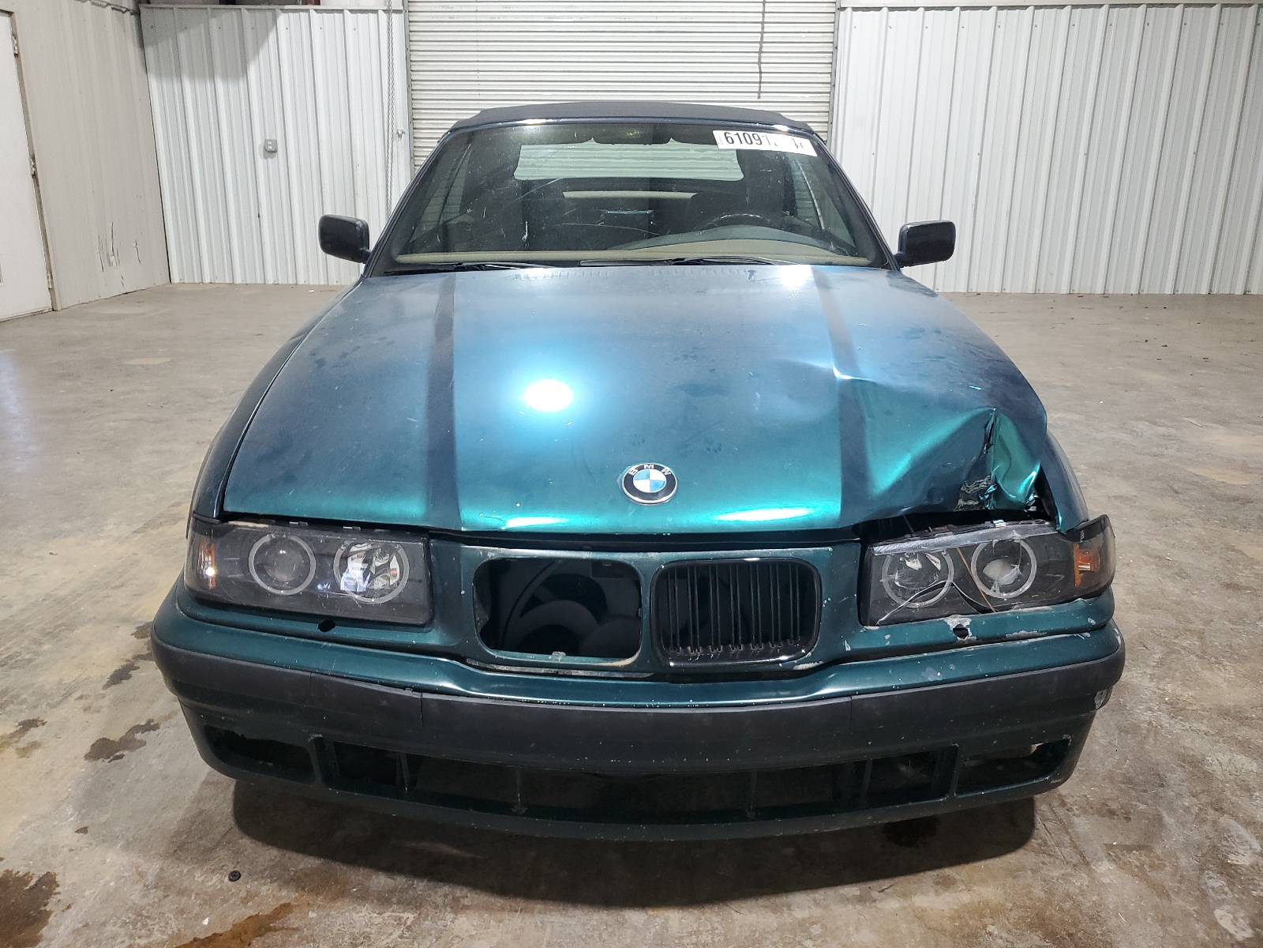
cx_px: 632
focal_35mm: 26
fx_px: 949
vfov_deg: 53.1
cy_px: 474
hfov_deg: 67.3
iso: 109
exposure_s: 1/60.2
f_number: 1.5
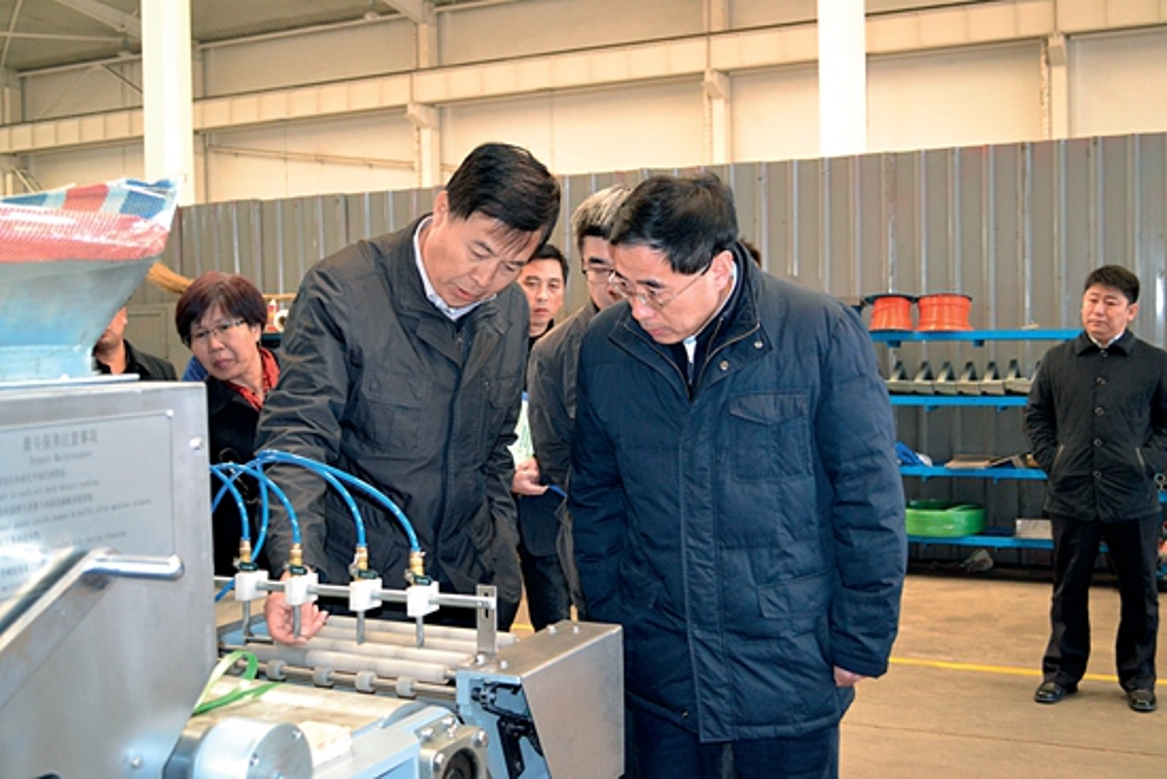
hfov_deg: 49.5
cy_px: 390
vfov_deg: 34.2
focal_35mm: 39
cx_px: 584
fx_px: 1265
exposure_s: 1/60
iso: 2000
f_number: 4.2
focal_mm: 26
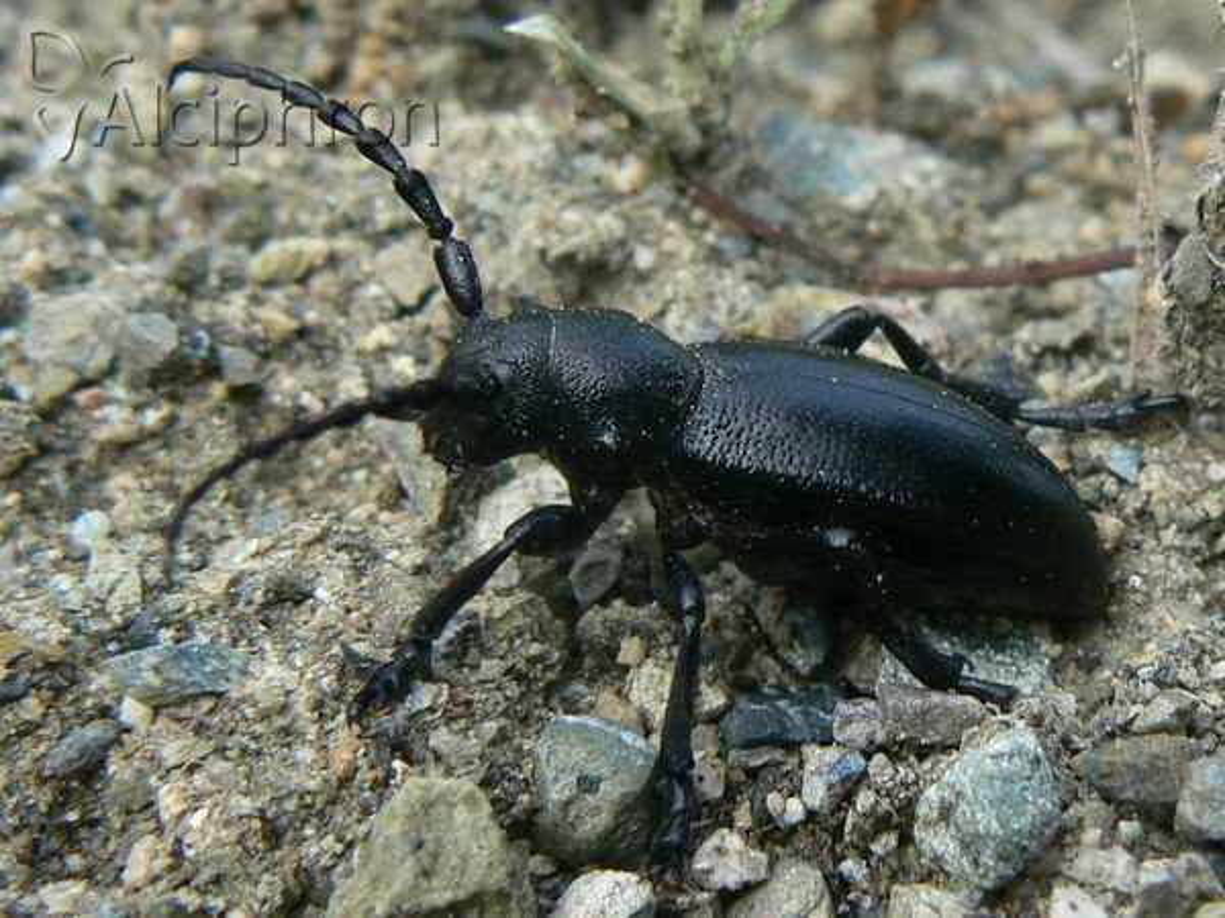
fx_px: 1274
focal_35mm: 36
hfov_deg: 51.4
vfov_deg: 39.7
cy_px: 459
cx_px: 612
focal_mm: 6
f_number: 4
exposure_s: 1/100
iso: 80
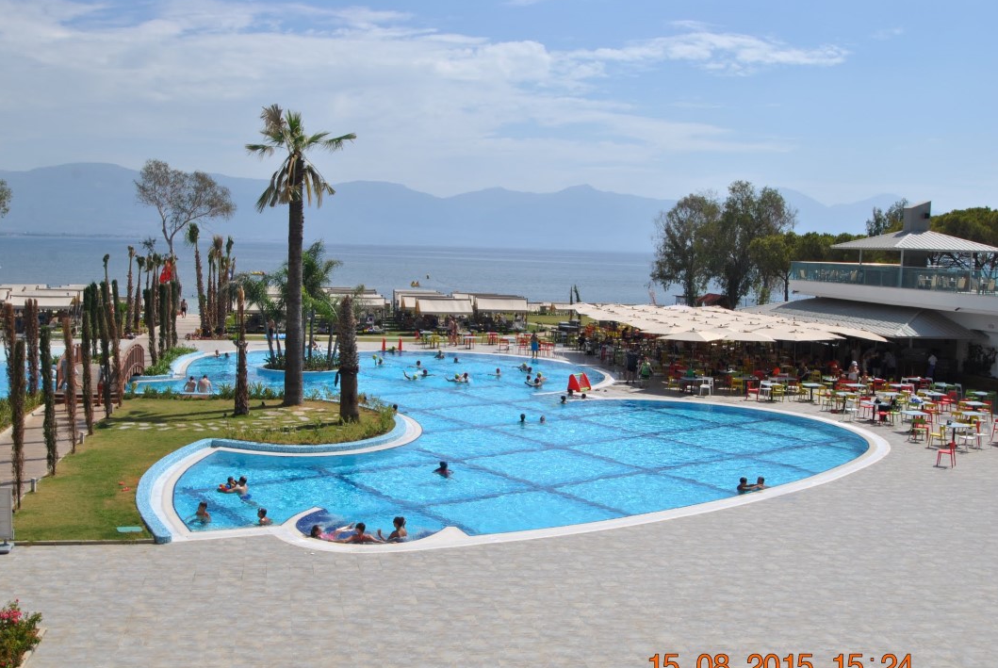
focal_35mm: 39
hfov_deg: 49.5
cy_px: 359
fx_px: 1082
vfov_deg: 34.3
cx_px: 476
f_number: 9
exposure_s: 1/320
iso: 100
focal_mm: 24
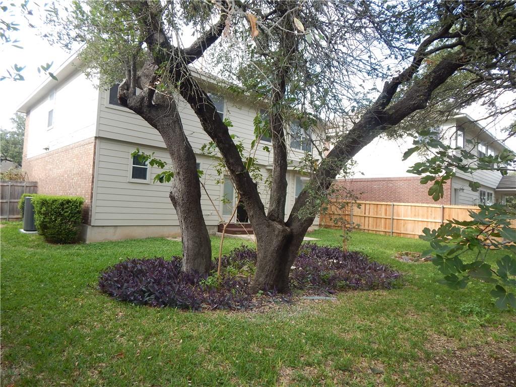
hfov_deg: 76.4
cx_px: 258
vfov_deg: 61.1
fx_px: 328
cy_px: 194
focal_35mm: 22
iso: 125
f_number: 3
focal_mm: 4
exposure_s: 1/250
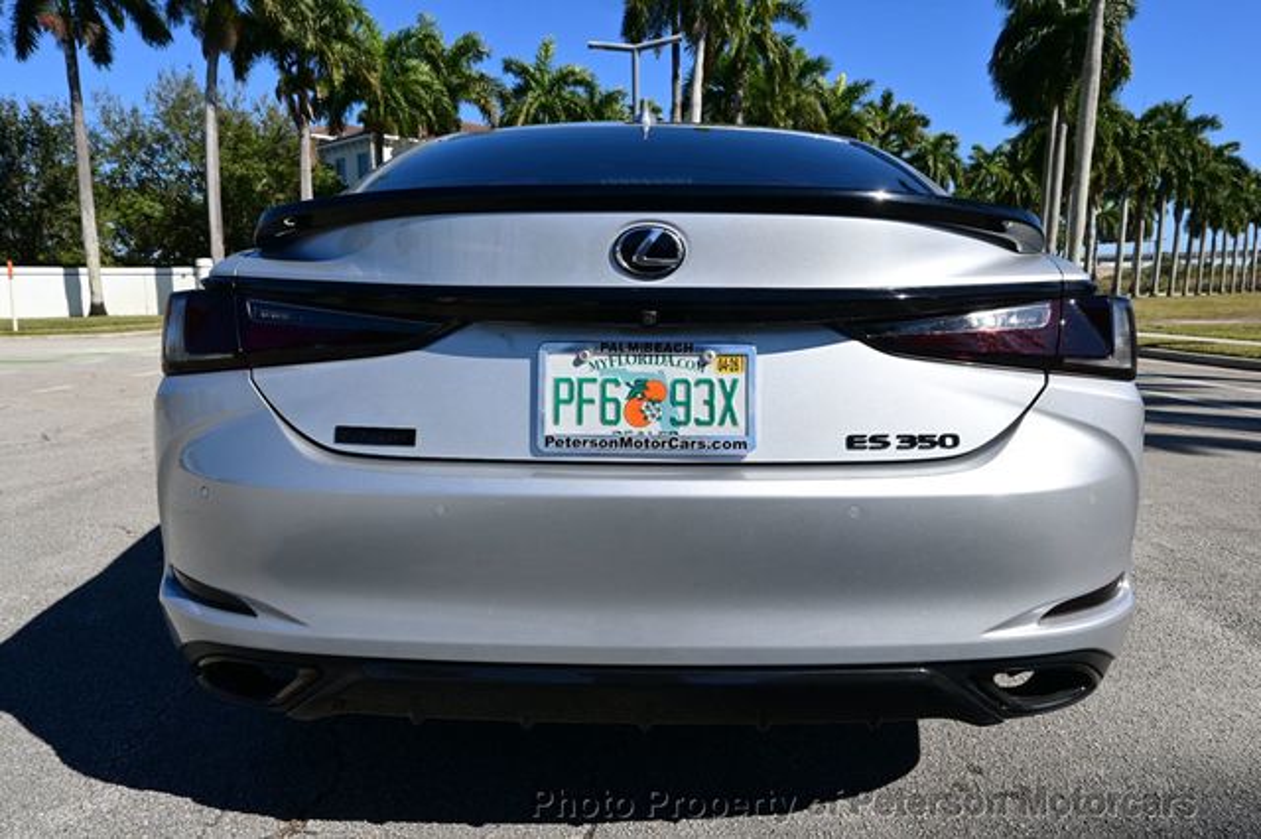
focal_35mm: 24
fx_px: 840
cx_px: 630
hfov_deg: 73.8
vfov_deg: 53.1
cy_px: 420
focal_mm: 16
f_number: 8
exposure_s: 1/250
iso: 100
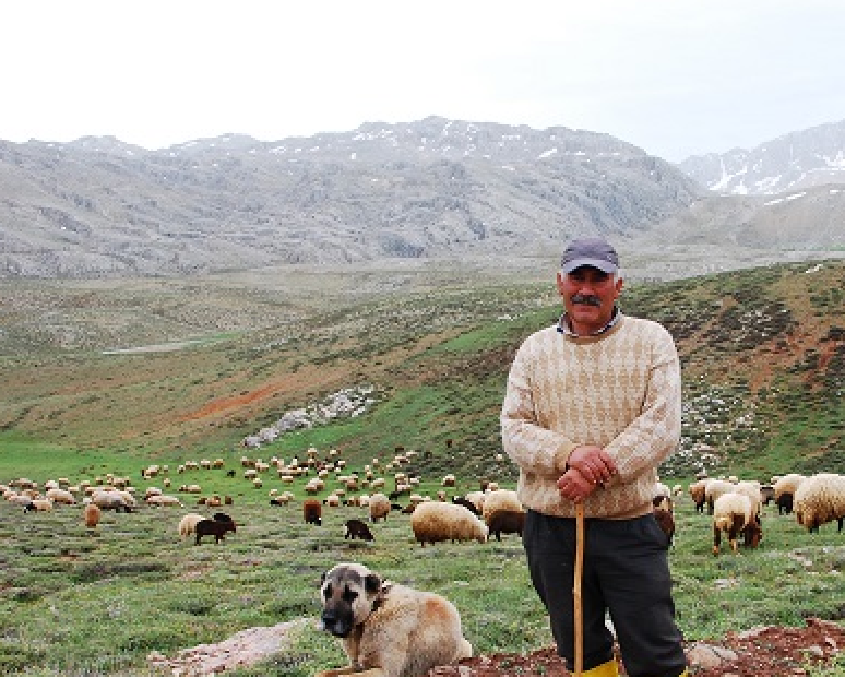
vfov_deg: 31.4
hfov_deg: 37.9
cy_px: 392
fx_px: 1201
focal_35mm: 48
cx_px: 627
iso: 200
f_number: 6.3
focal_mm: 22
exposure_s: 1/160
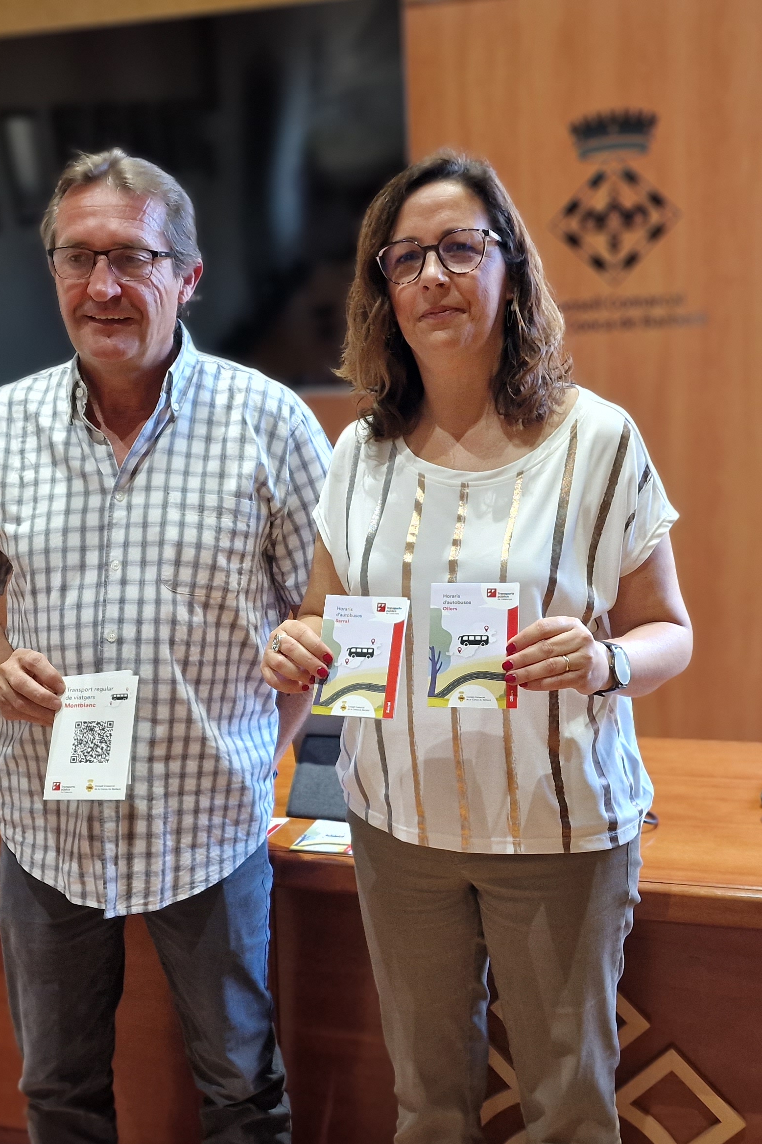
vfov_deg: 47.4
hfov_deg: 32.5
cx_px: 309
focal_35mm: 41
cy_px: 610
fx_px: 1302
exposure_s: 1/100
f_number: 1.8
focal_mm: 6.4
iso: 320
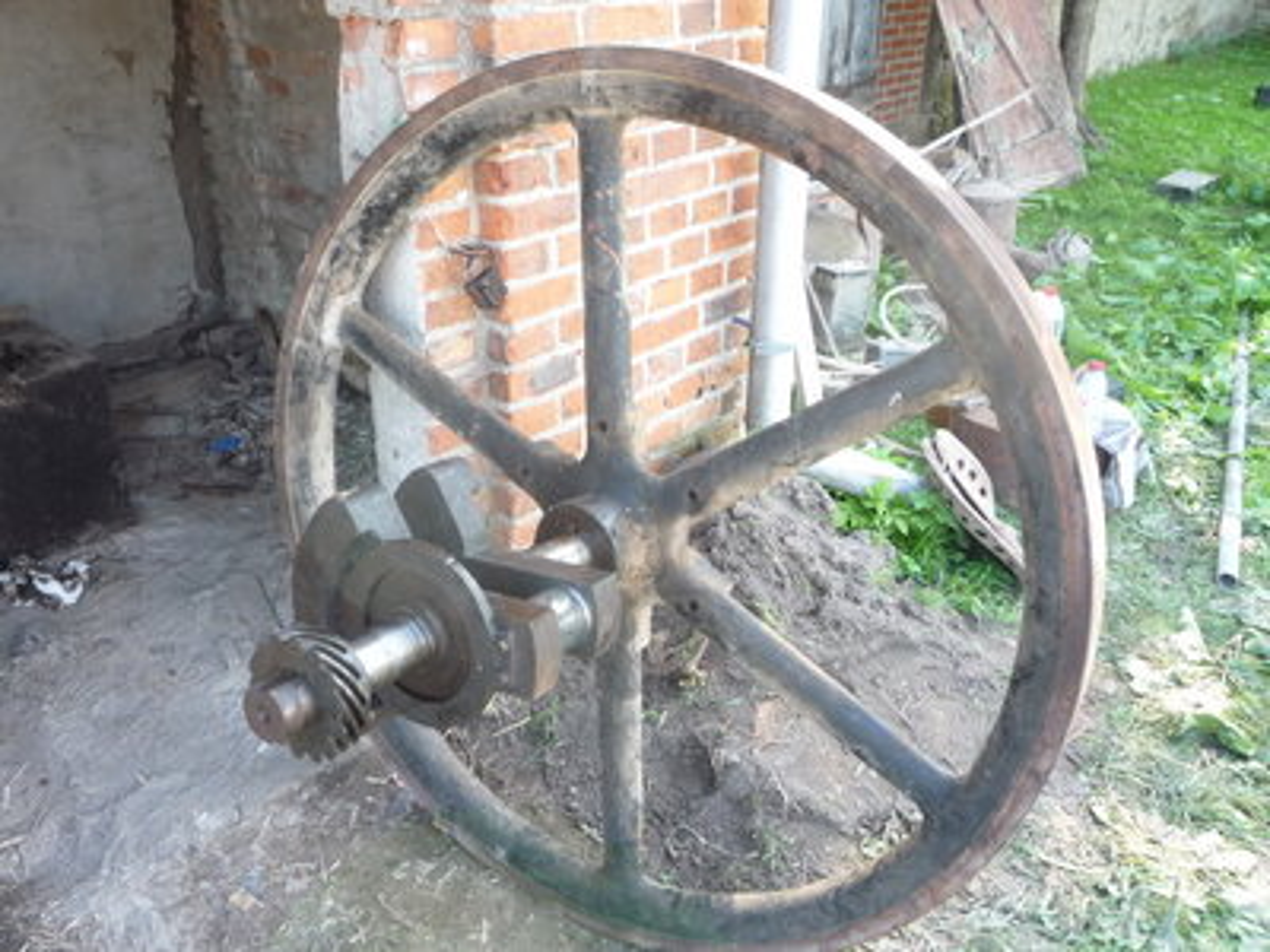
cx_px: 635
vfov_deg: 46.8
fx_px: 1101
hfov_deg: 60.0
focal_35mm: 30
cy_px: 476
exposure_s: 1/40
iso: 100
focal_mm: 5.2
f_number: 3.3
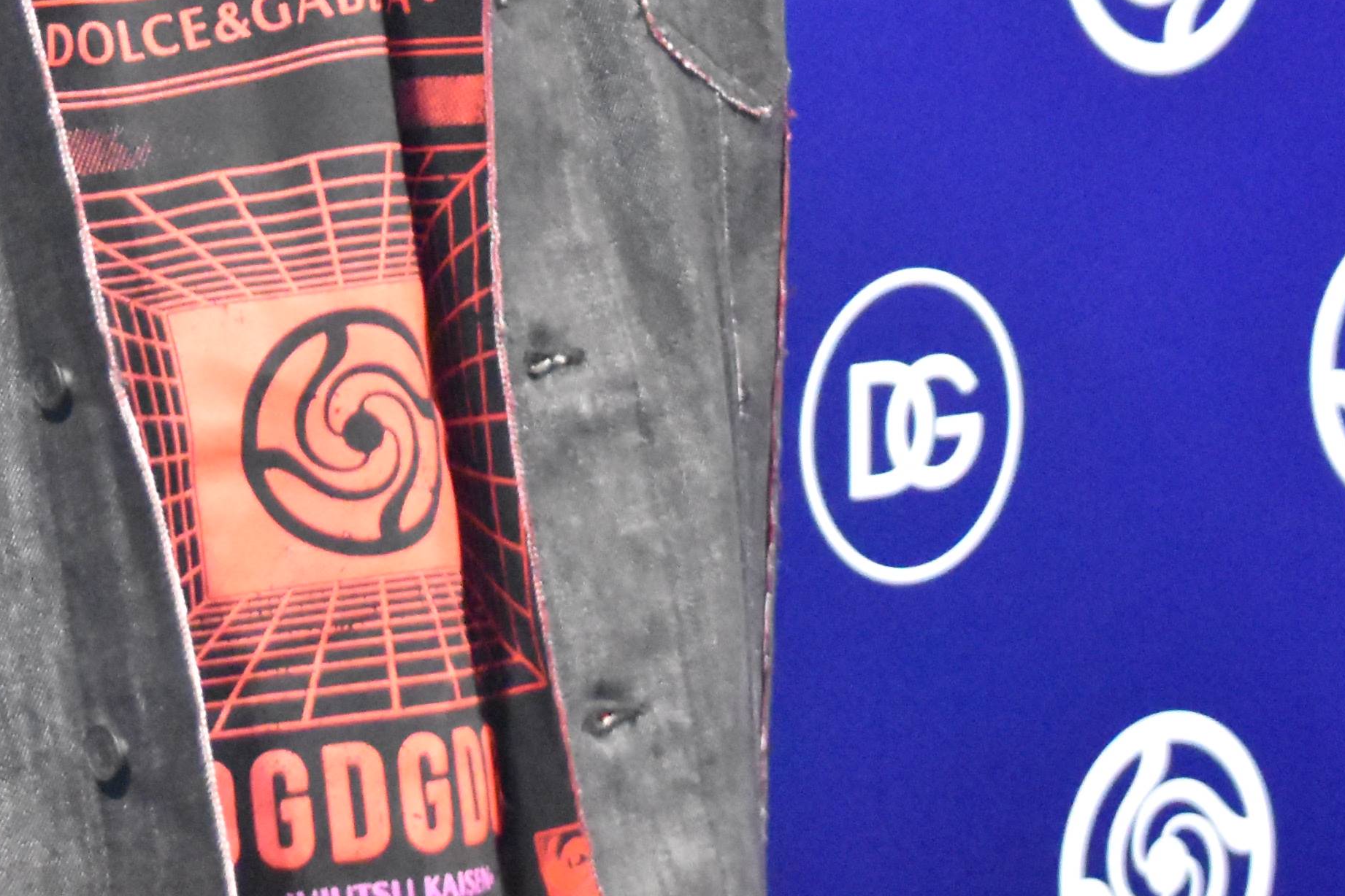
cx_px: 162
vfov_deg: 4.5
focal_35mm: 303
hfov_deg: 6.8
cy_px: -458
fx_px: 11320
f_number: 4.8
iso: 9000
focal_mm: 62
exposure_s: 1/200
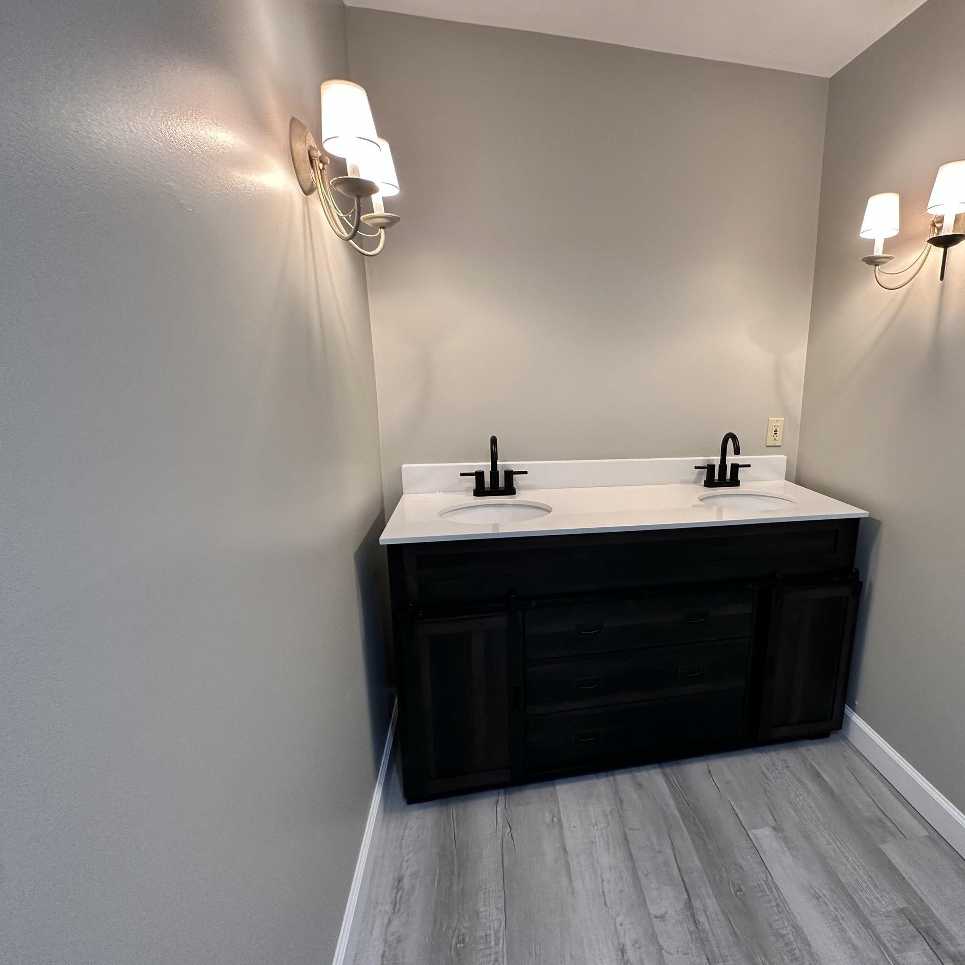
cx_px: 597
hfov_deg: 82.5
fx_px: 536
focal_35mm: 17
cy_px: 479
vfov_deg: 84.0
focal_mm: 2.22
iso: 160
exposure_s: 1/60
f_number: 2.2
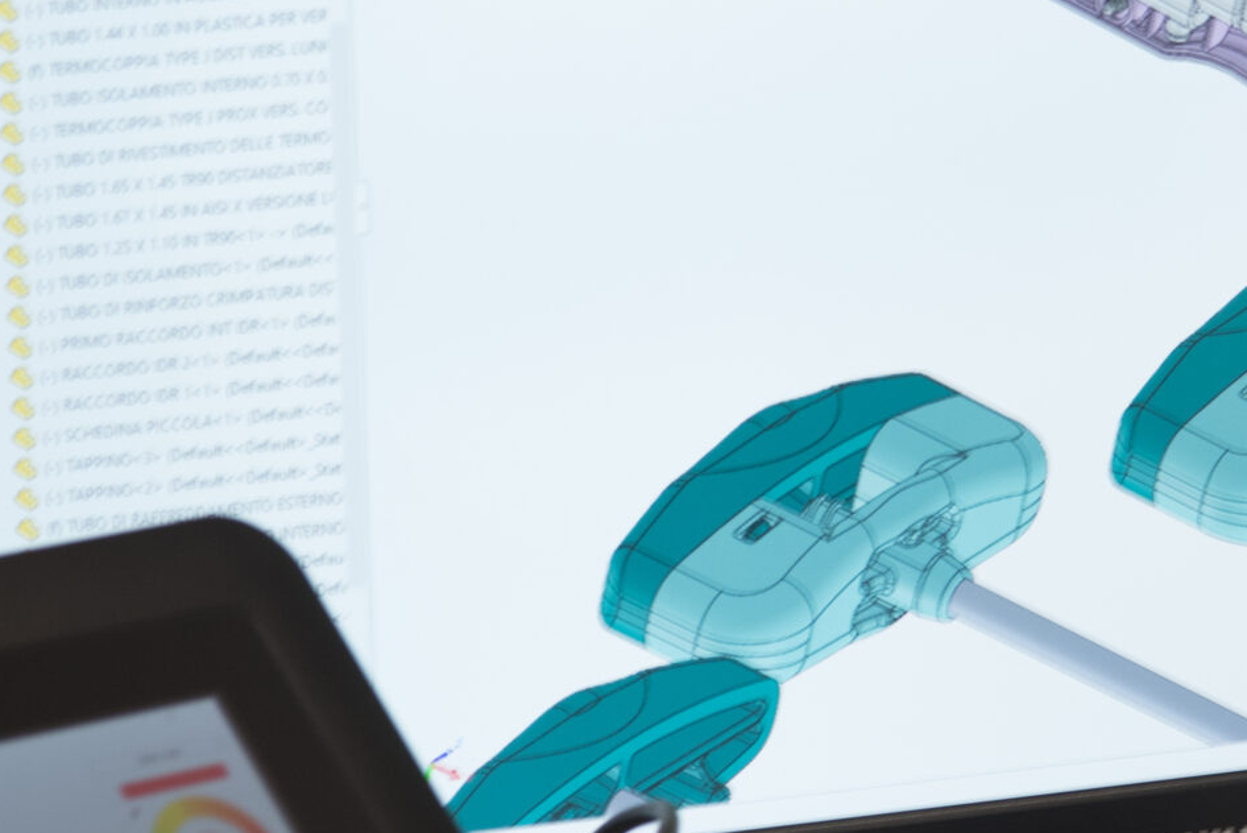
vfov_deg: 4.8
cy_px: 259
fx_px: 9843
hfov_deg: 7.2
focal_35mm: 284
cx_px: 1323
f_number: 8
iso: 640
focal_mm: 105
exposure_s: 1/30
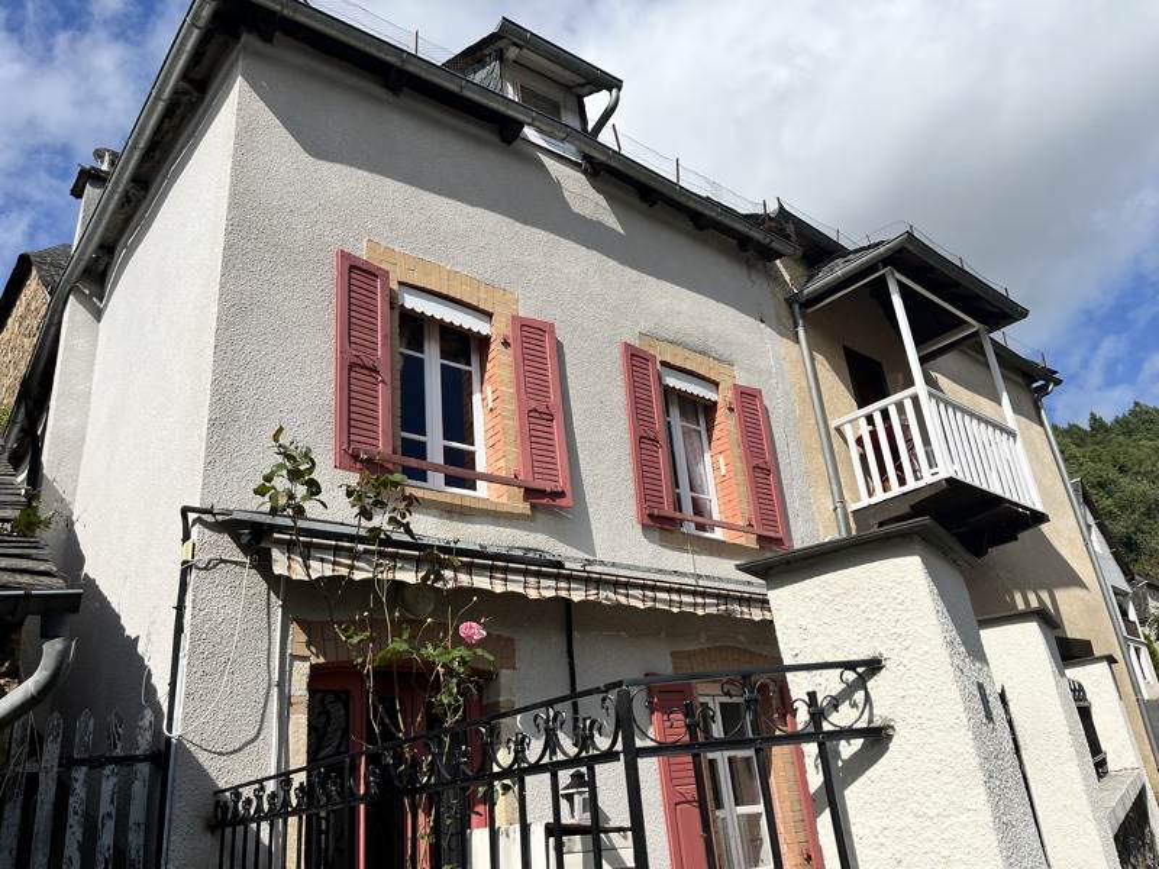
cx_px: 580
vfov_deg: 53.1
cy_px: 434
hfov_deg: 67.3
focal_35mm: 26
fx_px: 871
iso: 50
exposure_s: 1/6494
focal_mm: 5.1
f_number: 1.6
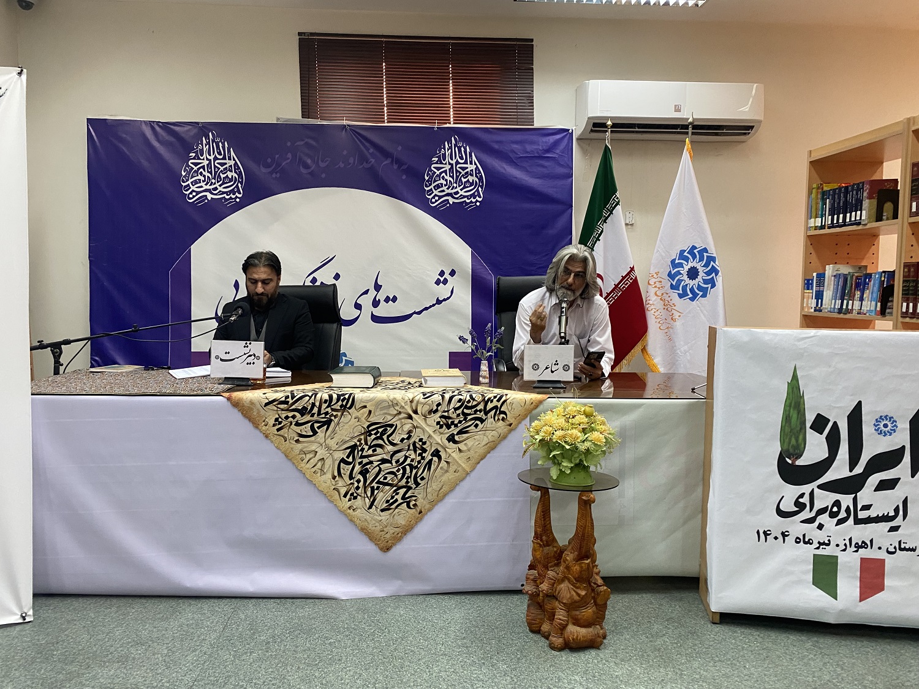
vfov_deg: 53.1
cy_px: 344
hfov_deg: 67.3
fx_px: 690
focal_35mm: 26
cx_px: 460
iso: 200
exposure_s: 1/50
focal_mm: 4.25
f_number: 1.8
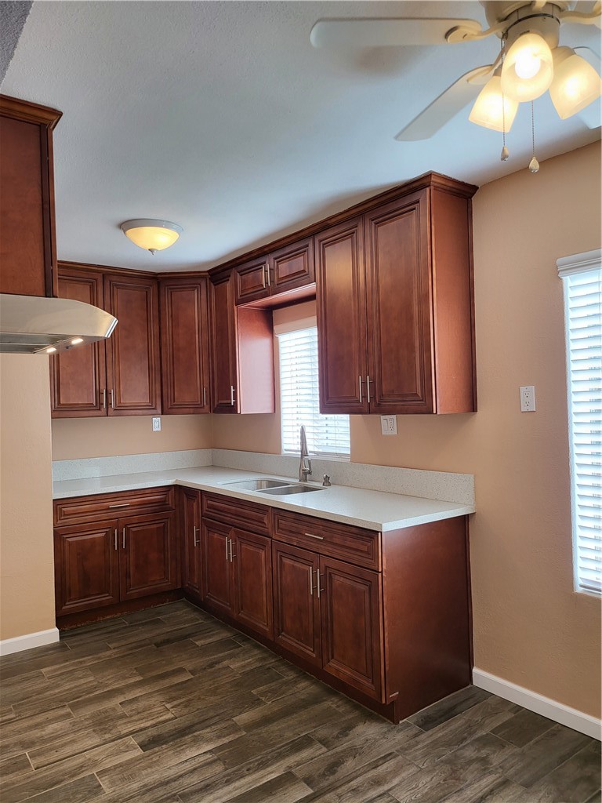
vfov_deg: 71.6
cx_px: 301
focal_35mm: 24
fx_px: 557
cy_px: 402
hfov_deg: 56.8
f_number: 1.8
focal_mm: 5
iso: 64
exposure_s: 1/120
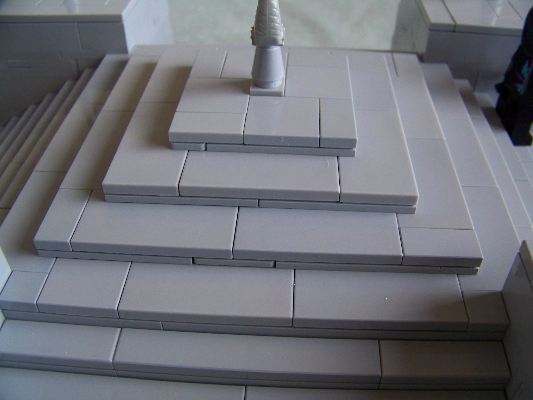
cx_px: 266
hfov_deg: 51.4
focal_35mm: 36
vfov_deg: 39.7
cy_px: 200
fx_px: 554
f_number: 3.6
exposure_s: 1/50
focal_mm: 5.85
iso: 200
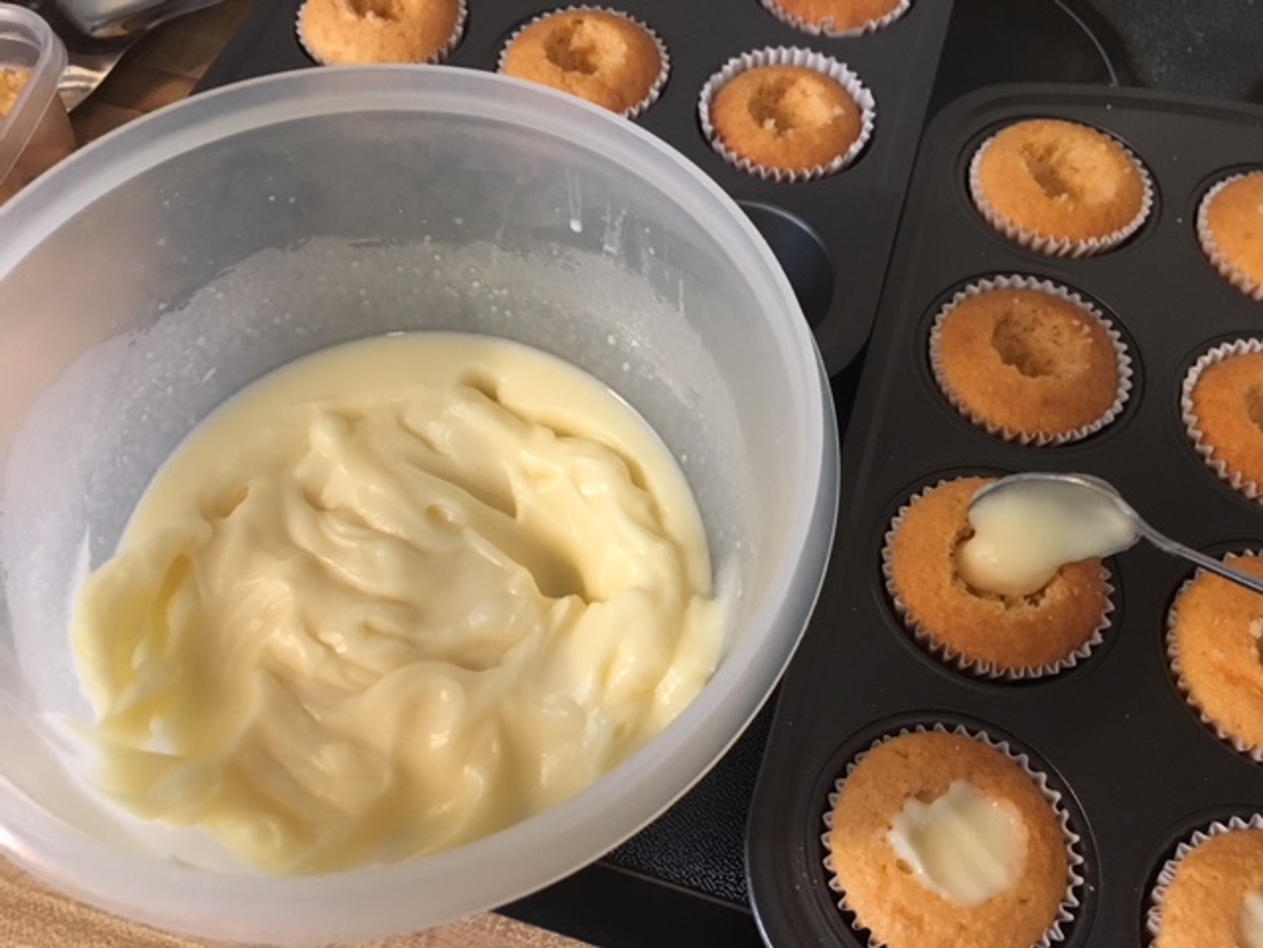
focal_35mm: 29
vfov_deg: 48.2
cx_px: 632
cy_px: 474
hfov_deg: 61.7
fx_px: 1058
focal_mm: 4.15
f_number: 2.2
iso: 200
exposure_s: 1/15
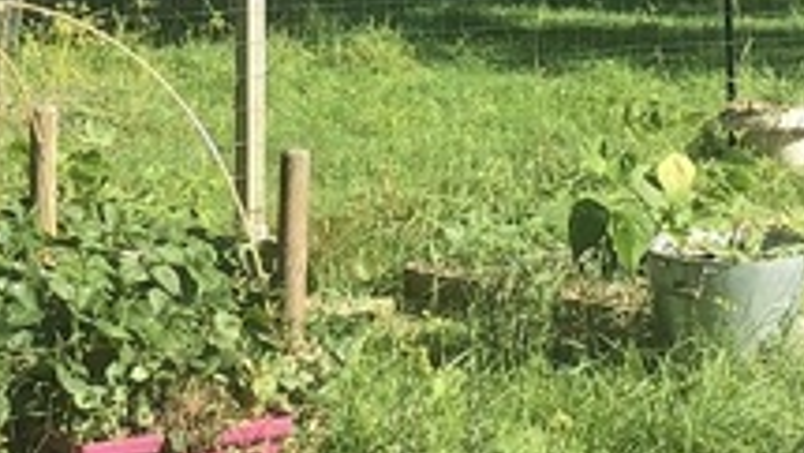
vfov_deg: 8.3
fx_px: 3092
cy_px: 34
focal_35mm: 145
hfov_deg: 14.8
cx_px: 359
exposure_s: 1/615
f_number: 1.8
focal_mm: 3.99
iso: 20
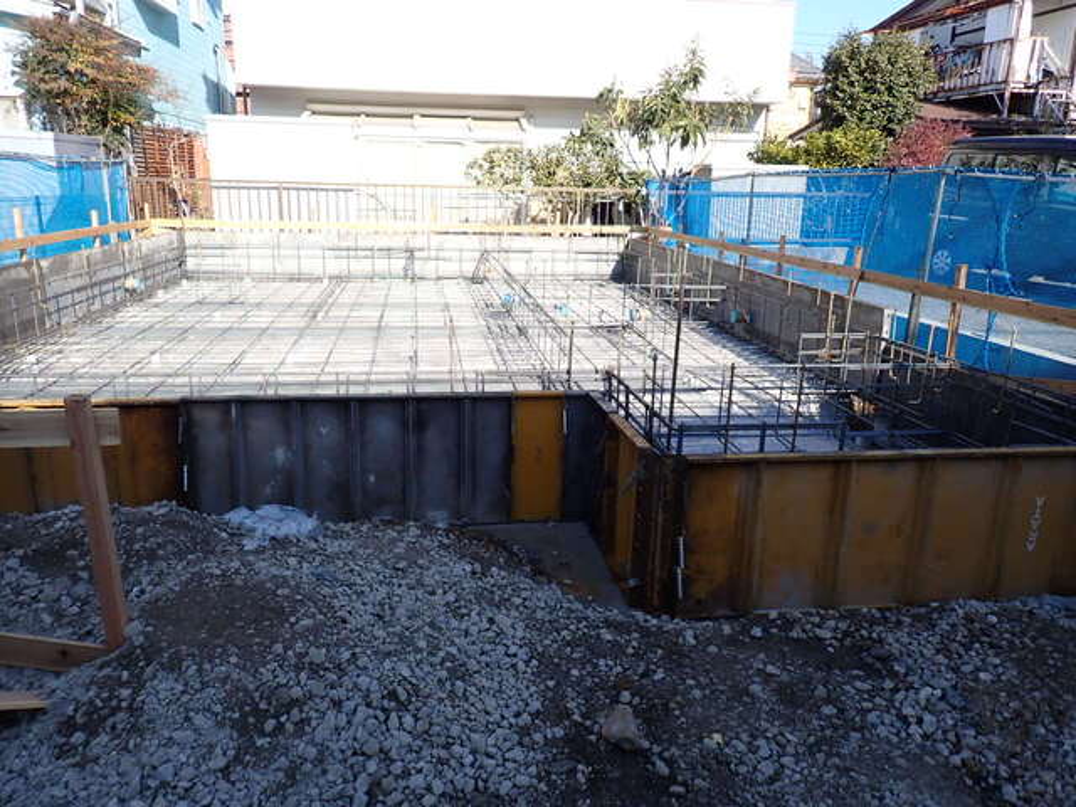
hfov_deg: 69.4
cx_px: 538
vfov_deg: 54.9
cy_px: 404
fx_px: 777
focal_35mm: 25
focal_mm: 4.5
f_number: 2.8
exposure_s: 1/800
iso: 100
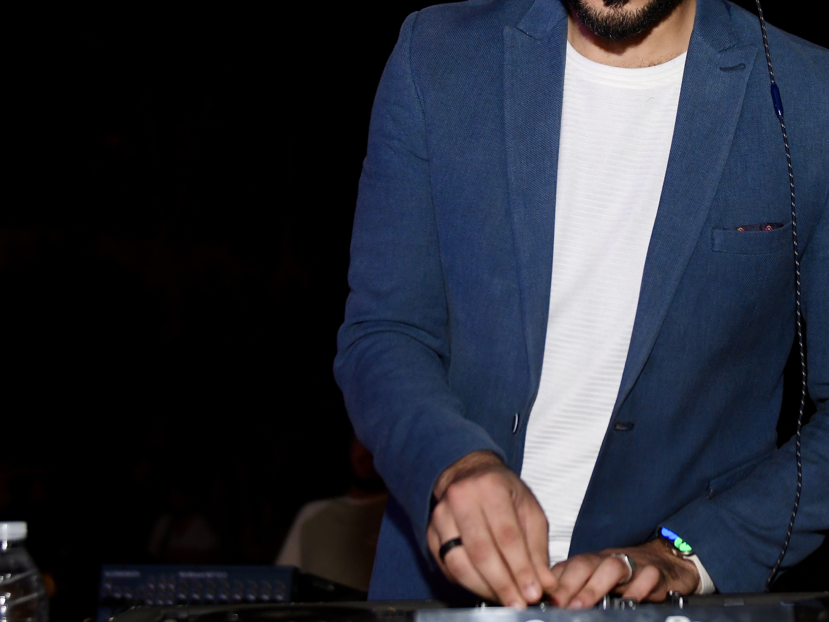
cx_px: 589
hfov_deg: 22.9
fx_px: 2035
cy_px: 232
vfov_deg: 17.3
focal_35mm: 85
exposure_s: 1/160
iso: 1000
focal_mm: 36
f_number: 2.8
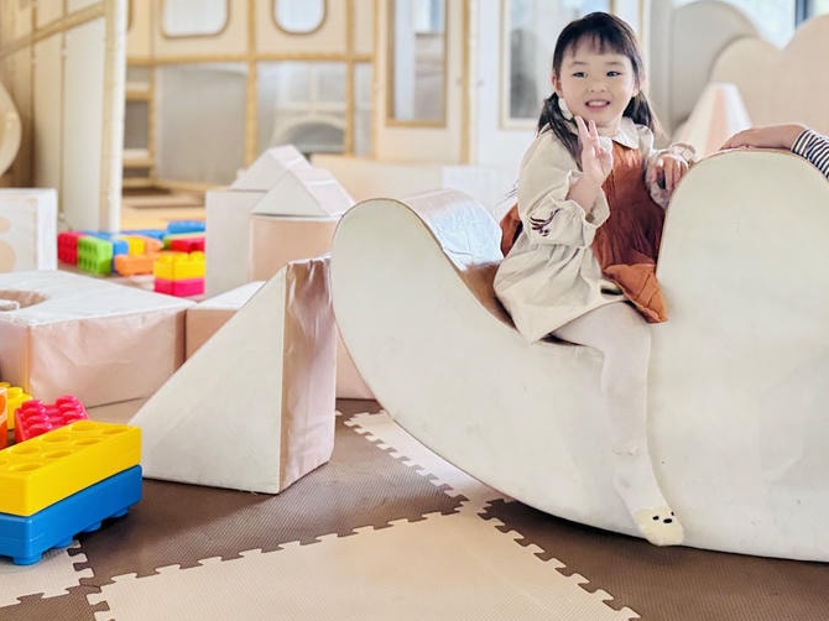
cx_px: 533
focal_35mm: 43
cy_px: 142
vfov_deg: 32.8
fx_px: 1029
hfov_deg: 43.4
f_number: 1.78
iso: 640
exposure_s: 1/60
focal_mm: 6.86
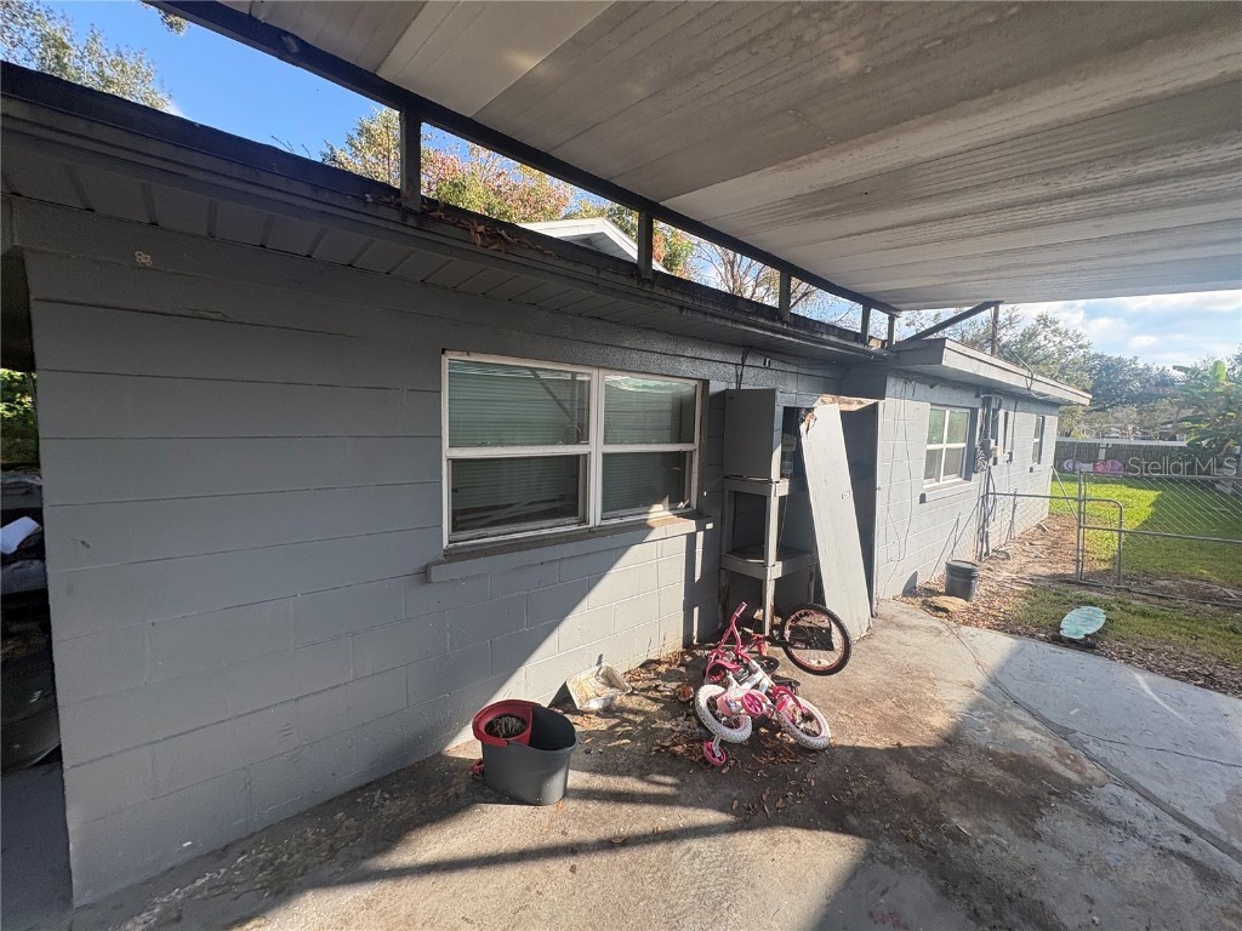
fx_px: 502
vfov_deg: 85.7
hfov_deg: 102.1
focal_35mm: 14
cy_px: 466
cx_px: 621
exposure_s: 1/453
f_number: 2.2
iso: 50
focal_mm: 2.22
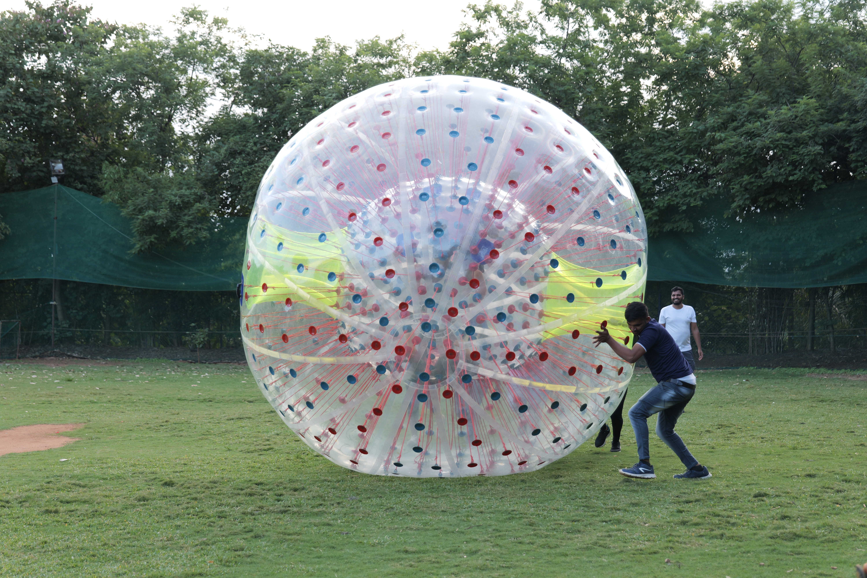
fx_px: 1493
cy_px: 289
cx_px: 434
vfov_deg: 21.9
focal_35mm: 62
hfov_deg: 32.4
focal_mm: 62
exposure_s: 1/320
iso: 640
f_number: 4.5
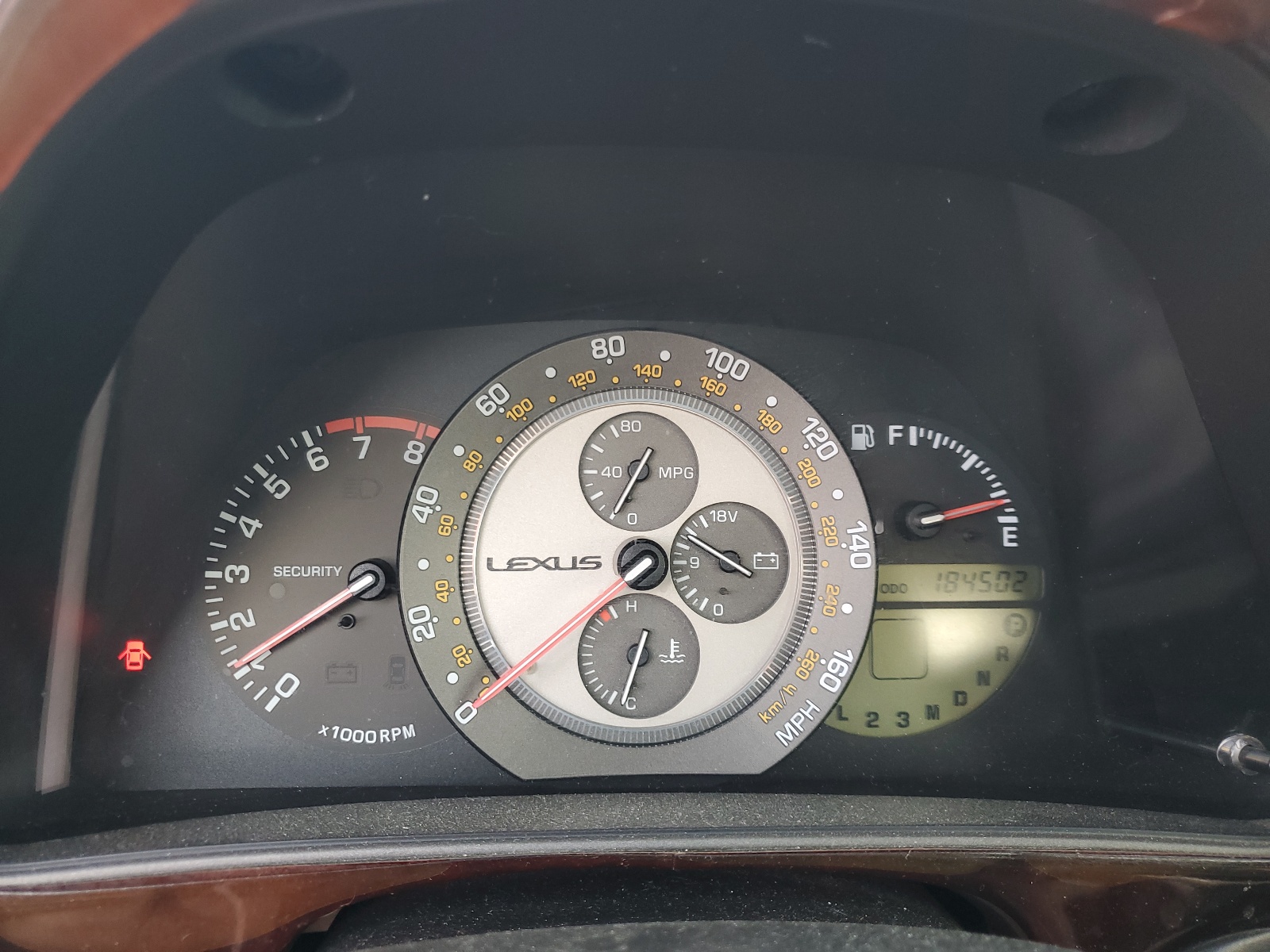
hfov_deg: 67.3
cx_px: 635
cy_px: 476
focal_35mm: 26
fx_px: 954
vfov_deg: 53.1
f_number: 1.5
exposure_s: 1/60.2
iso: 58
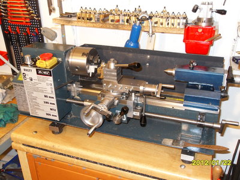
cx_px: 120
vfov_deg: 40.7
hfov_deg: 52.6
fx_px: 243
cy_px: 90
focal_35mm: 35
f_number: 3.5
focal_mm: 6.3
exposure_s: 1/45
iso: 200
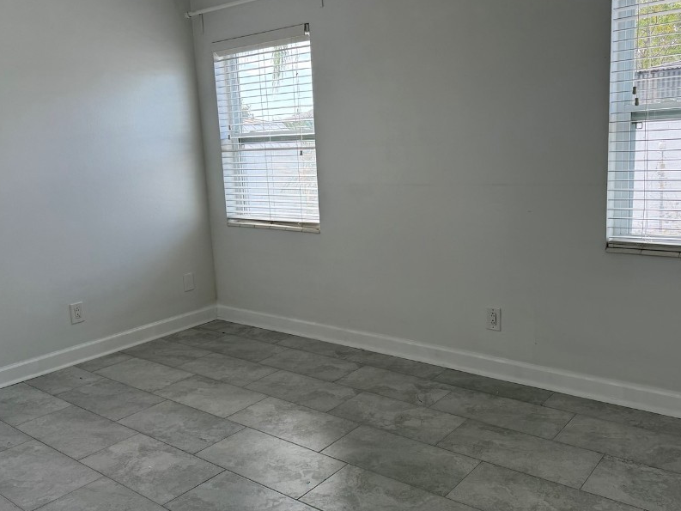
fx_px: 610
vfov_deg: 45.4
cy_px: 249
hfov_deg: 58.3
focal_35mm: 31
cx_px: 348
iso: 100
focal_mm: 6.76
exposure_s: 1/456
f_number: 1.78
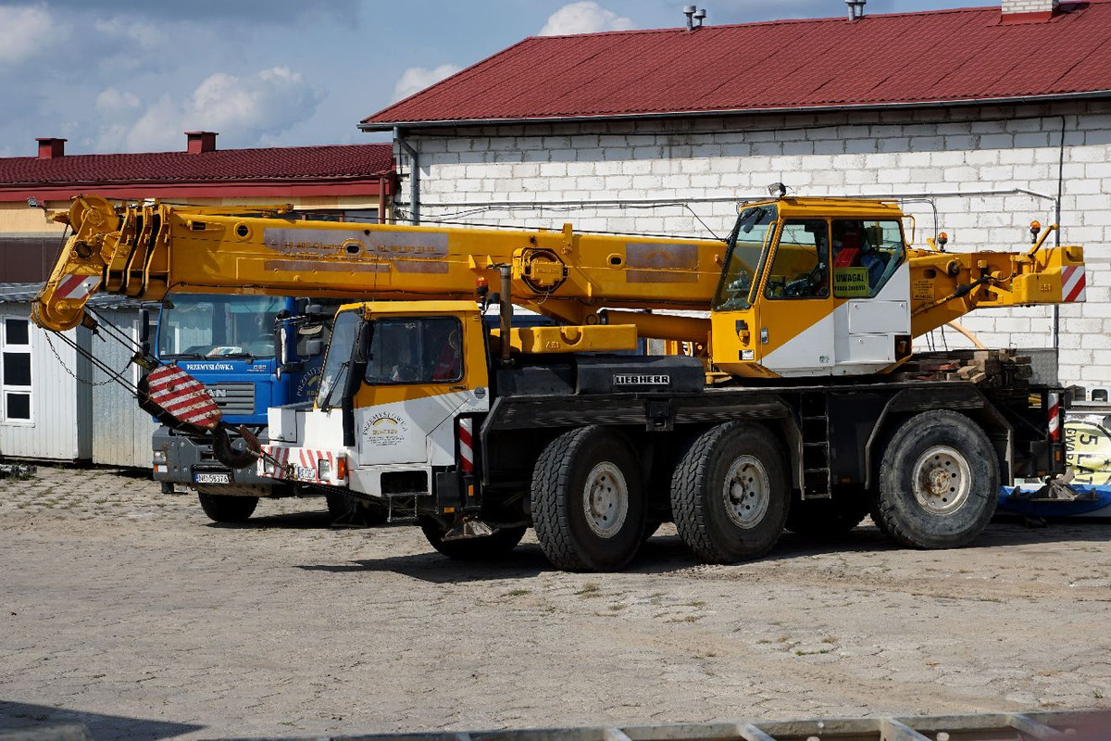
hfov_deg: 29.9
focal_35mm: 68
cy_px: 370
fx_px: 2083
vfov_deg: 20.2
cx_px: 556
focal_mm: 45
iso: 100
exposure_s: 1/320
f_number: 8
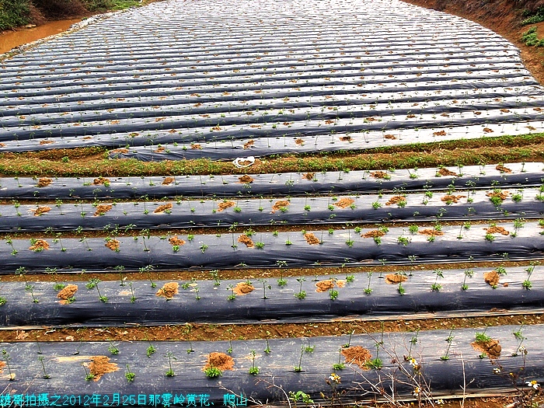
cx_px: 272
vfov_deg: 49.7
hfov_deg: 63.4
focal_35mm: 28
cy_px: 204
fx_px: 440
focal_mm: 5
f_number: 5
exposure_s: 1/125
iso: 64
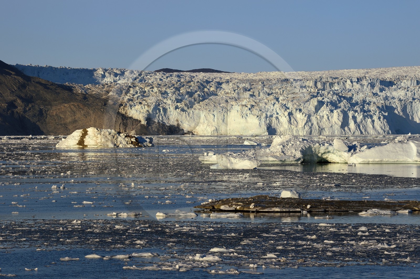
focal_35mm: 200
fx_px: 2331
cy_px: 140
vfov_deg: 6.9
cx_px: 210
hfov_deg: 10.3
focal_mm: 200
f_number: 13
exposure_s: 1/400
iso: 200
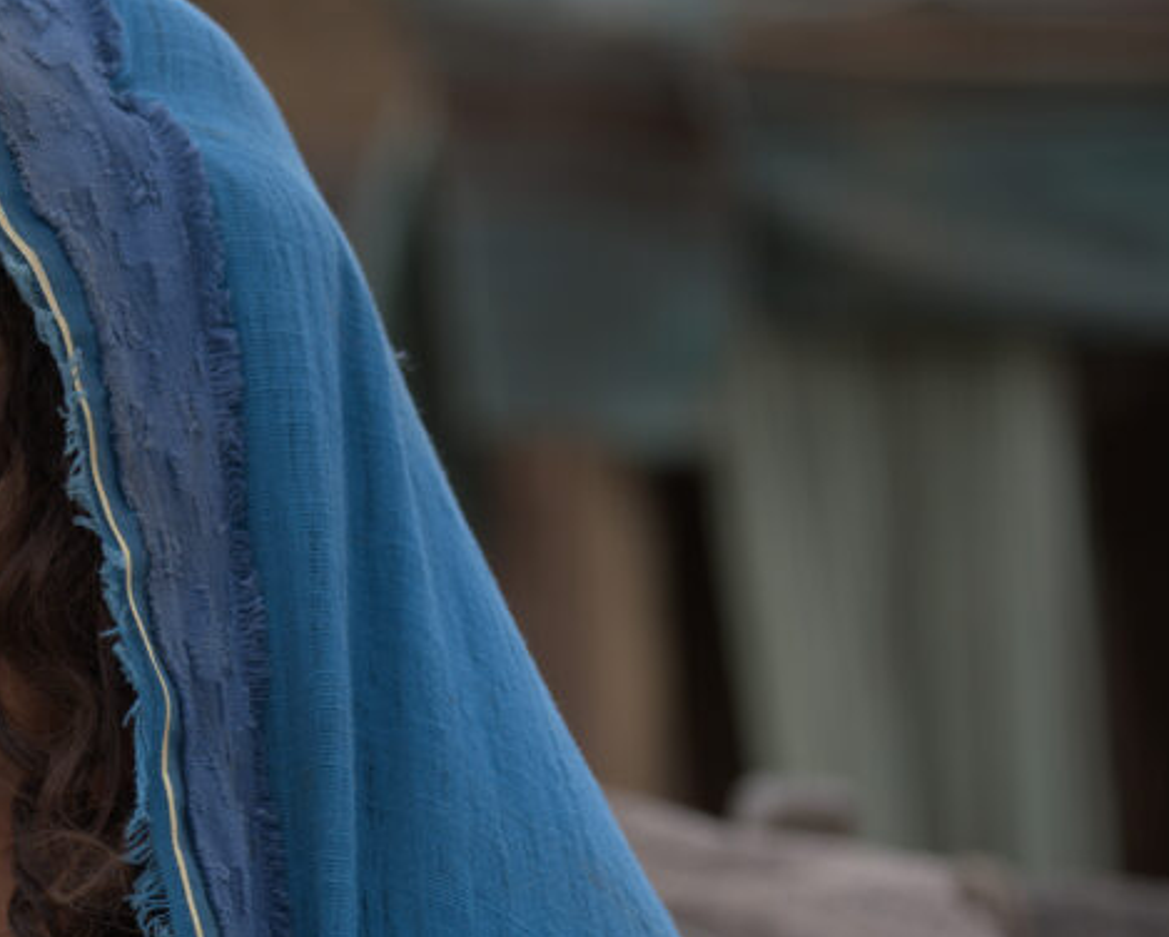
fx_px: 10423
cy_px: 724
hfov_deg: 6.4
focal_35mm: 301
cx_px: -50
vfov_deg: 5.1
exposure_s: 1/320
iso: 250
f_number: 3.2
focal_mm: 98.2
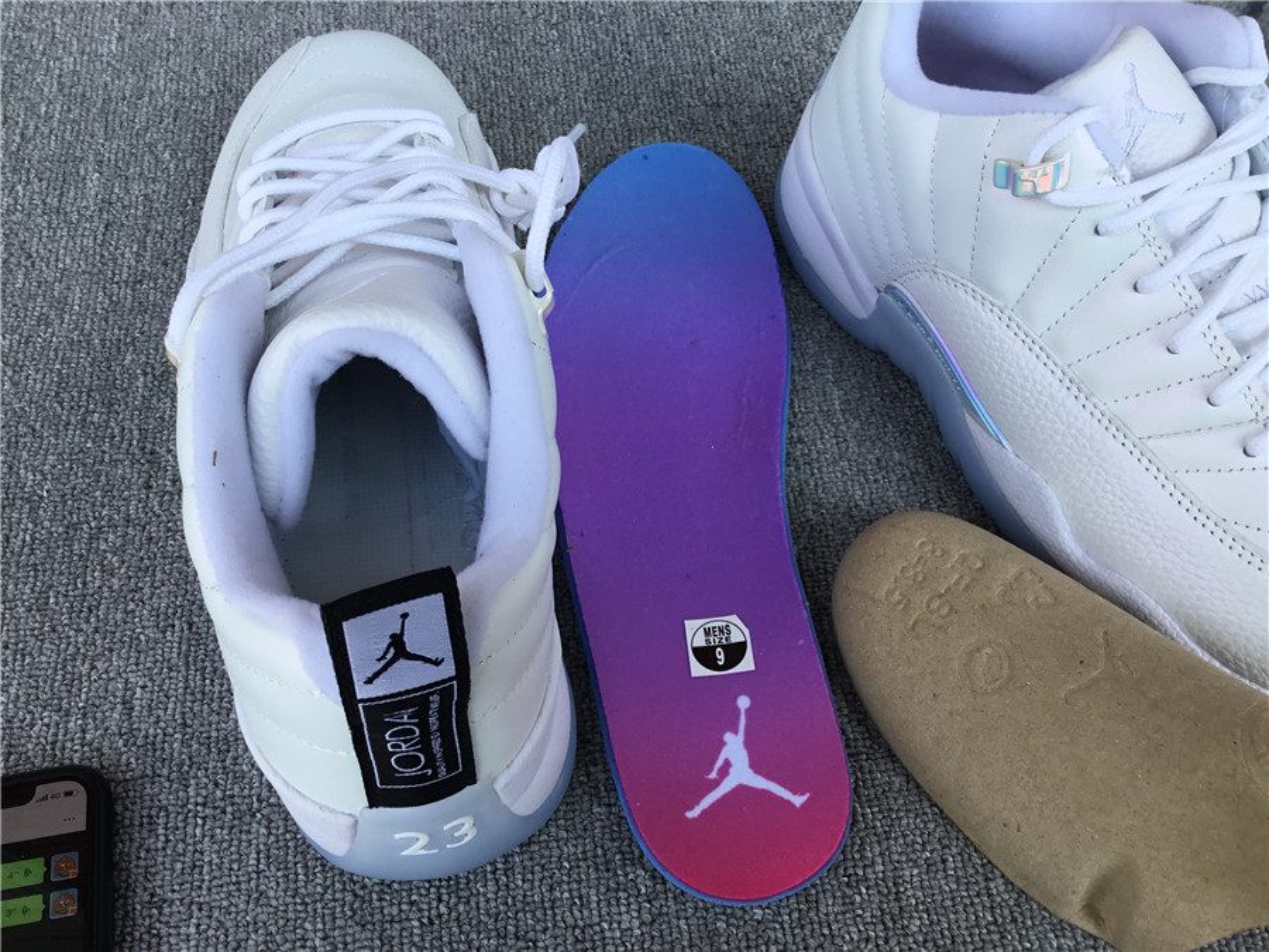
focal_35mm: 31
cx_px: 634
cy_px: 476
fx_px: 1136
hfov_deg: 58.4
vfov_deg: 45.4
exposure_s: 1/293
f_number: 2.4
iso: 25
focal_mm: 3.3
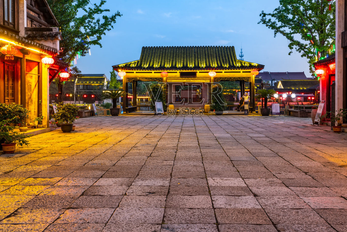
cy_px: 100
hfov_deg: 47.4
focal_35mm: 41
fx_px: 395
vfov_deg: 32.6
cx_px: 185
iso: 200
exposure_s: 3.2
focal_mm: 35
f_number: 11
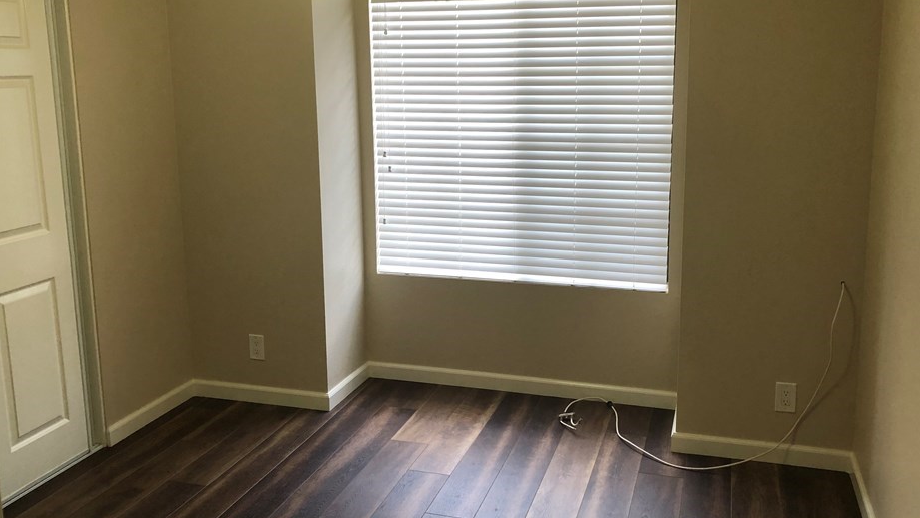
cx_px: 479
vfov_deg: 34.6
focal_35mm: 34
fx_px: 829
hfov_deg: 58.0
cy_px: 221
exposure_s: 1/30
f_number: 1.8
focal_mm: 3.99
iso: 25
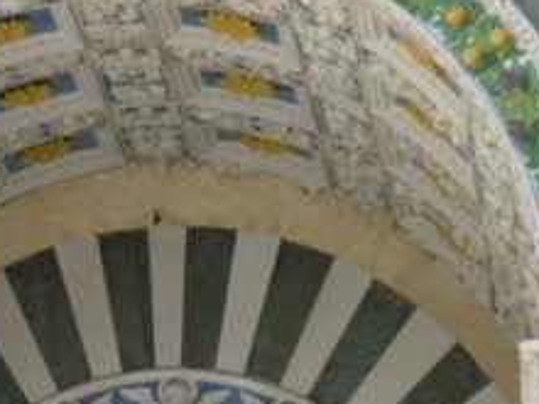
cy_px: 502
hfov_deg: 4.5
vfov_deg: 3.4
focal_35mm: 437
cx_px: 74
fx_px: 6804
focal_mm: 28.6
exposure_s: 1/100
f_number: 5.8
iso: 100
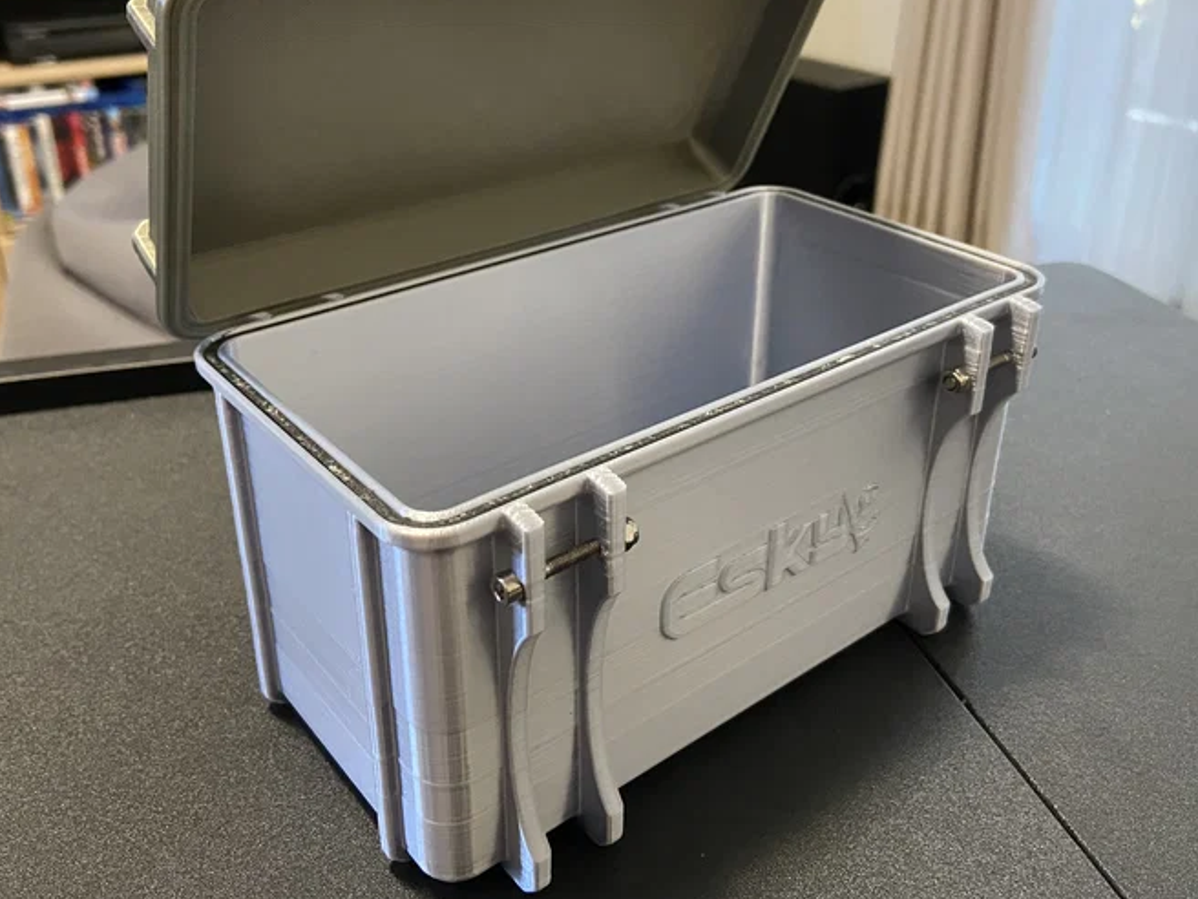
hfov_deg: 55.3
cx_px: 585
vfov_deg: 42.8
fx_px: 1142
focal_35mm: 33
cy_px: 372
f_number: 1.8
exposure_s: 1/33
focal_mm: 4.25
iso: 500
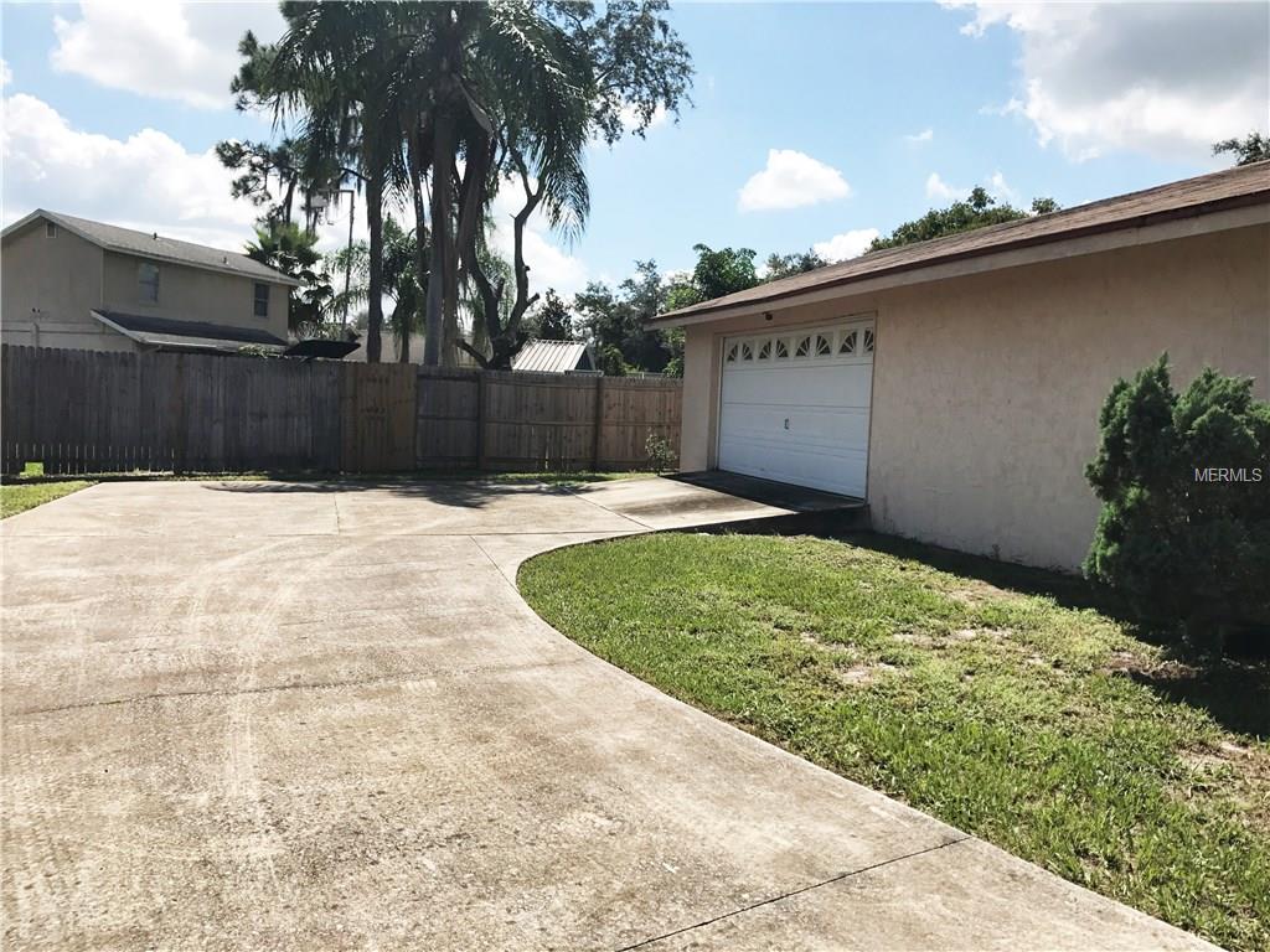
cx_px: 635
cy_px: 476
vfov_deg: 49.7
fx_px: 1027
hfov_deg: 63.4
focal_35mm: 28
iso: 20
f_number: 1.8
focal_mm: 3.99
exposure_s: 1/3546
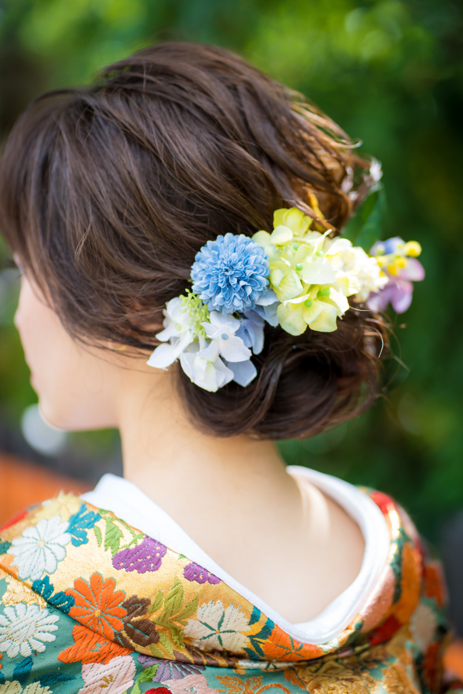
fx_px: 1640
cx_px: 232
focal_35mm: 85
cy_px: 347
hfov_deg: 16.1
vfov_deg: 23.9
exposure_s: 1/800
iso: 200
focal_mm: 85
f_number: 2.2
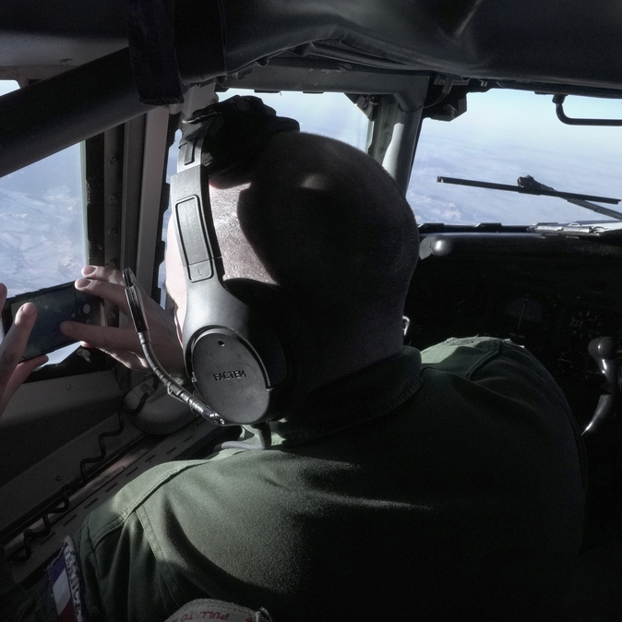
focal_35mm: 31
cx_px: 231
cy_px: 310
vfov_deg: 52.5
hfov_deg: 51.9
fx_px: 630
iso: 5000
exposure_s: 1/640
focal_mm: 24
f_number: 20
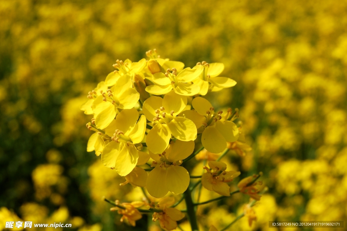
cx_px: 174
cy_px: 116
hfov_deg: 35.1
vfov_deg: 23.7
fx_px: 549
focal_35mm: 57
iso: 200
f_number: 11
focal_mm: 38
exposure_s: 1/500
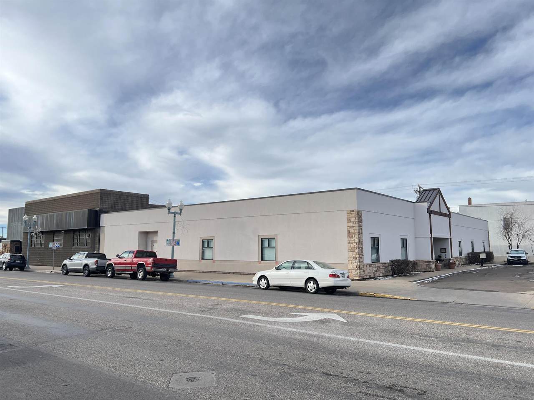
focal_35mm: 26
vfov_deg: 53.1
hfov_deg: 67.3
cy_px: 200
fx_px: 401
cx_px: 267
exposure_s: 1/1079
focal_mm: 5.7
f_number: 1.5
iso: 50
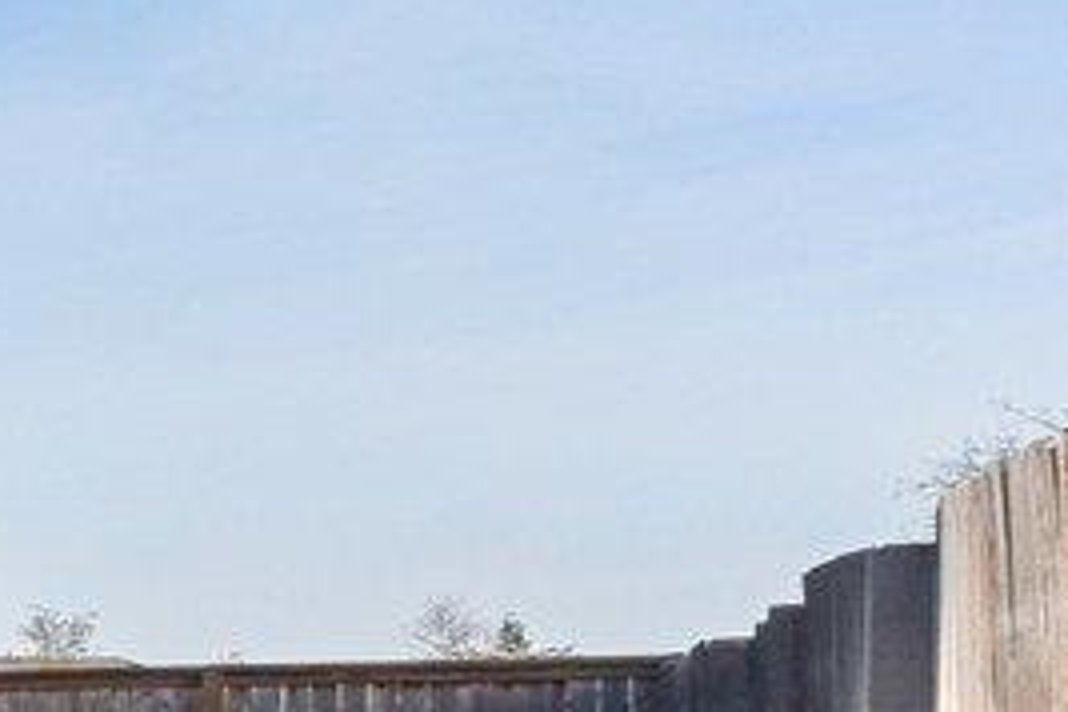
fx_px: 3411
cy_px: 862
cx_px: -2648
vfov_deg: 11.7
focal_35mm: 115
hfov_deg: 9.6
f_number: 8
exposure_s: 1/1250
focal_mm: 15
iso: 400
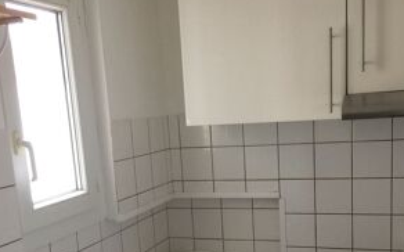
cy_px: 211
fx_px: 495
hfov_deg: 44.4
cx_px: 202
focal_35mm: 45
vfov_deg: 27.8
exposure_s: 1/17
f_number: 2.2
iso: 80
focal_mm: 4.15
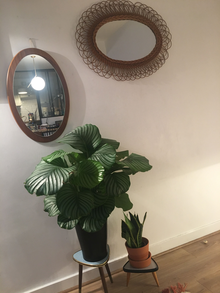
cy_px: 146
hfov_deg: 48.2
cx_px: 110
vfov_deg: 61.7
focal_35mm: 29
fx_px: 246
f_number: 2.2
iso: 64
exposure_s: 1/17
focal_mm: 4.15
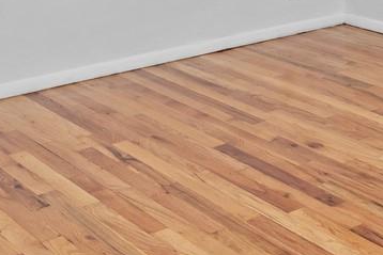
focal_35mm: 80
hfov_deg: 23.1
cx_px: 471
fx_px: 851
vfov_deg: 15.2
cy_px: -174
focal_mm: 14
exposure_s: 1/3
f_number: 10
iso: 400
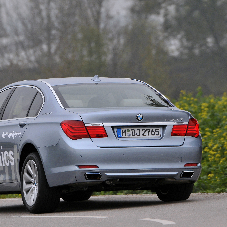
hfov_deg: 2.3
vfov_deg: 2.3
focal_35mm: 768
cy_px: 113
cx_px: 81
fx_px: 5698
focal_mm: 400
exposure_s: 1/400
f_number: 6.3
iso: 400
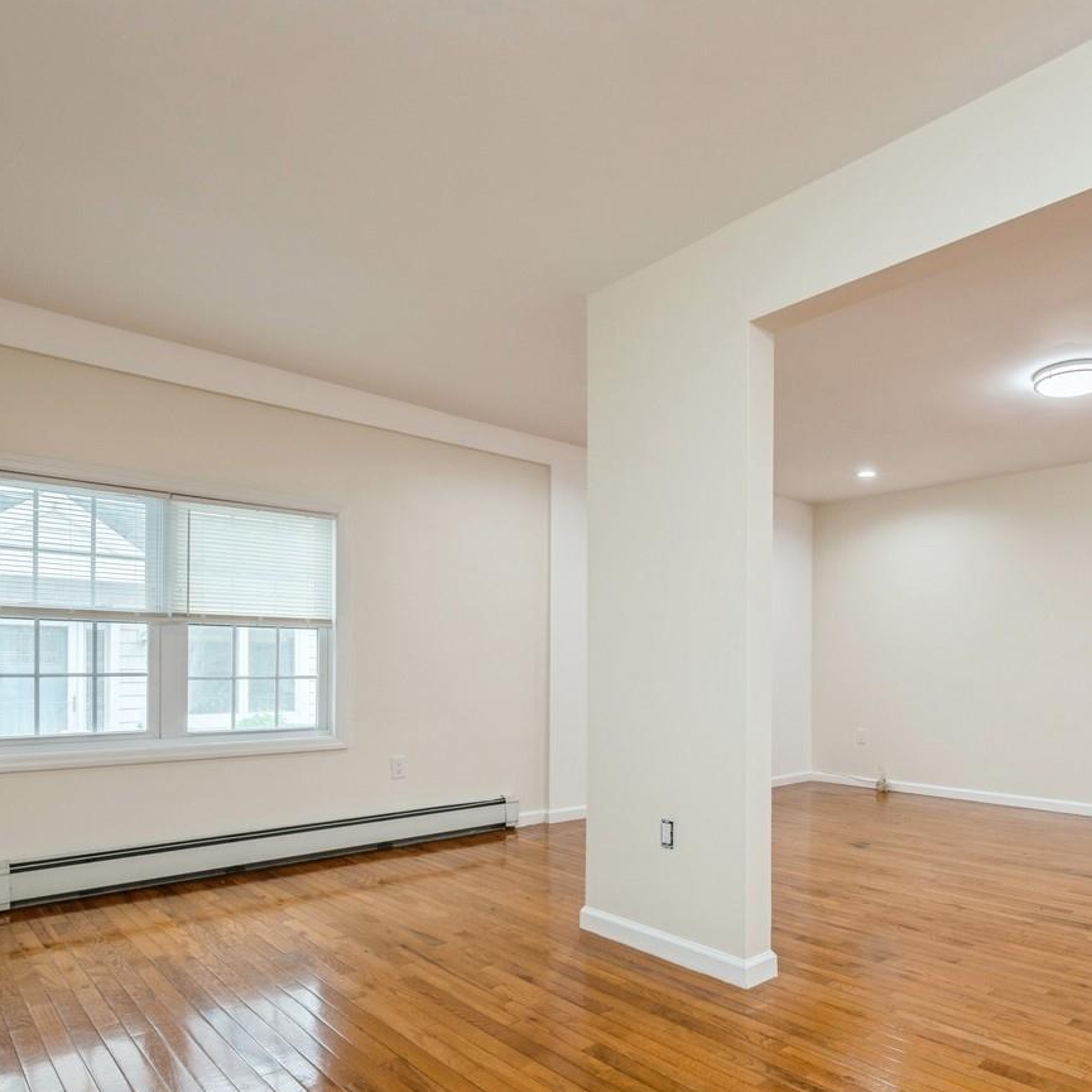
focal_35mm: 22
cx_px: 721
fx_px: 785
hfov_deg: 67.9
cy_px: 648
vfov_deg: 69.0
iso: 400
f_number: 11
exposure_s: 1/10
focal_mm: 14
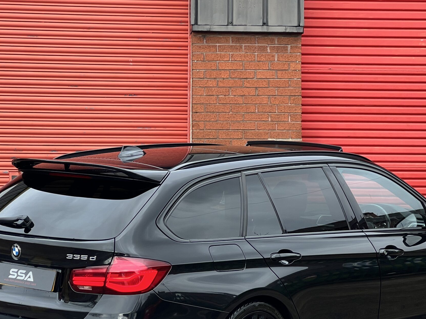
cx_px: 254
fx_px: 1452
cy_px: 207
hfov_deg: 16.7
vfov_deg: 12.5
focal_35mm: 118
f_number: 2.8
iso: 40
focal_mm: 9
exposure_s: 1/99
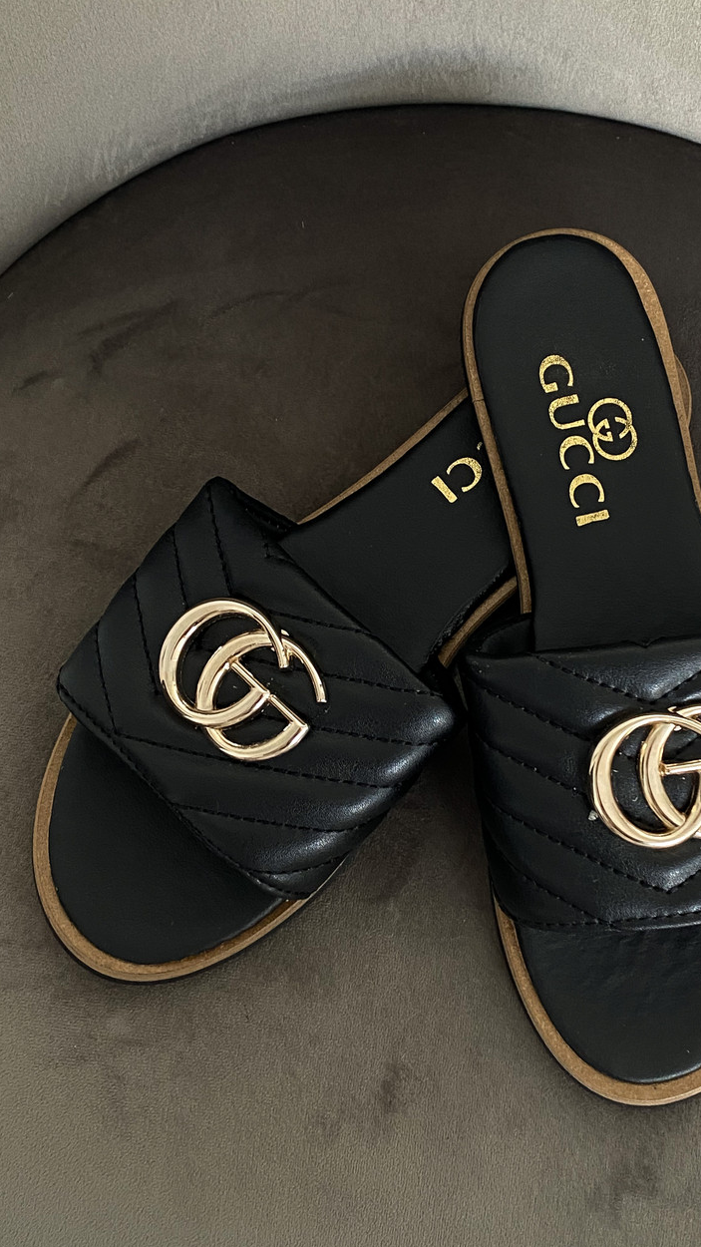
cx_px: 460
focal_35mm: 29
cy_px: 622
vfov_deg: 66.1
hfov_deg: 39.8
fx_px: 958
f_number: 1.8
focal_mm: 4.25
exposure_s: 1/125
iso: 32
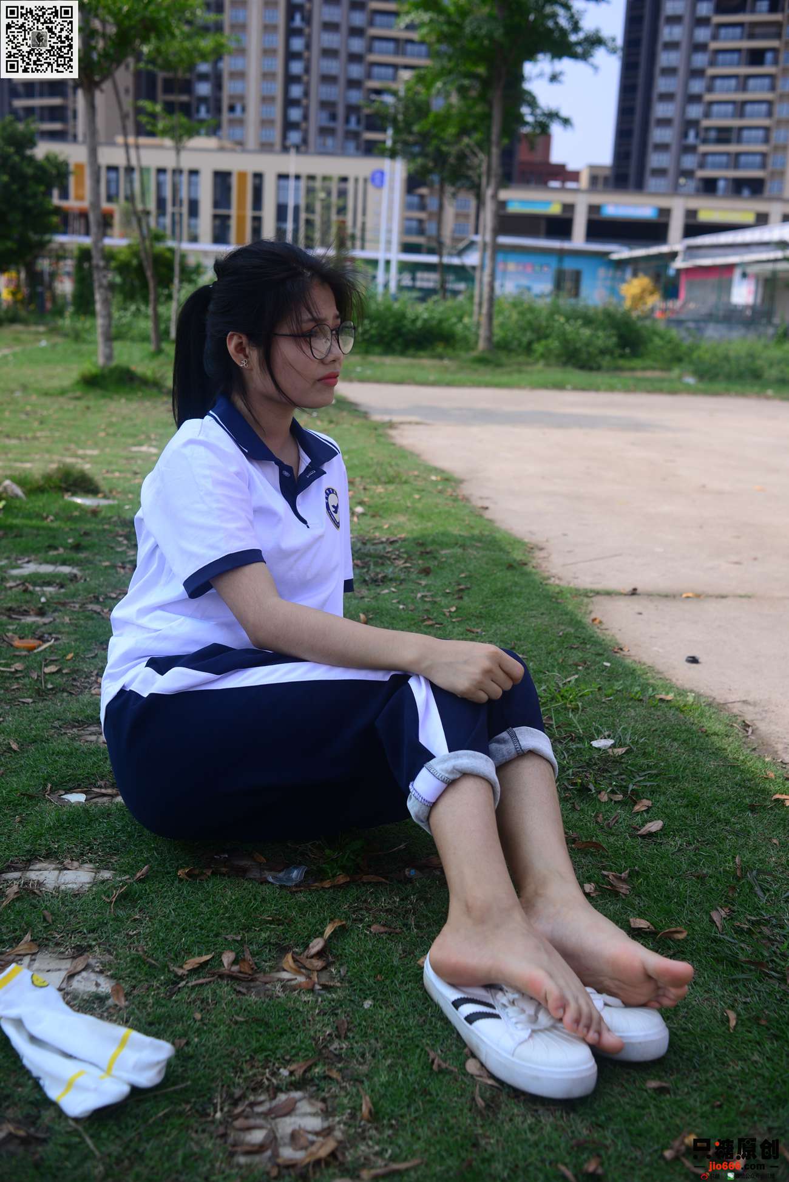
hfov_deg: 37.9
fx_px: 1149
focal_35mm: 35
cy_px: 591
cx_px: 394
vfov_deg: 54.4
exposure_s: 1/500
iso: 100
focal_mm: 35
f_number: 5.6
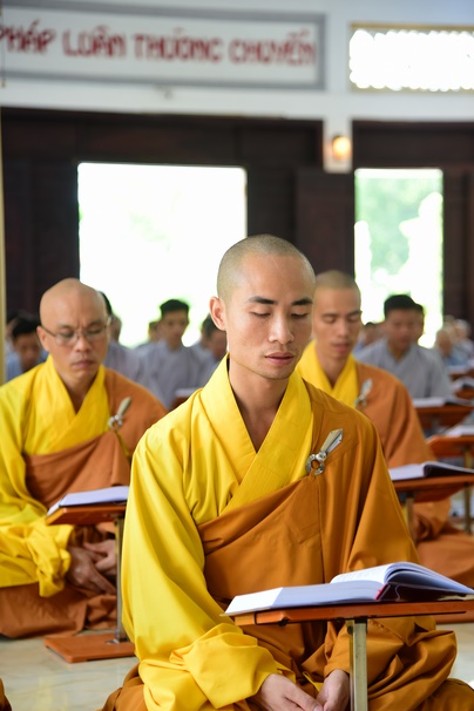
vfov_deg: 23.1
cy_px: 360
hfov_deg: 15.5
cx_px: 245
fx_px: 1738
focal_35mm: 88
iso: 640
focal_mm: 82
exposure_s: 1/80
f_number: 4
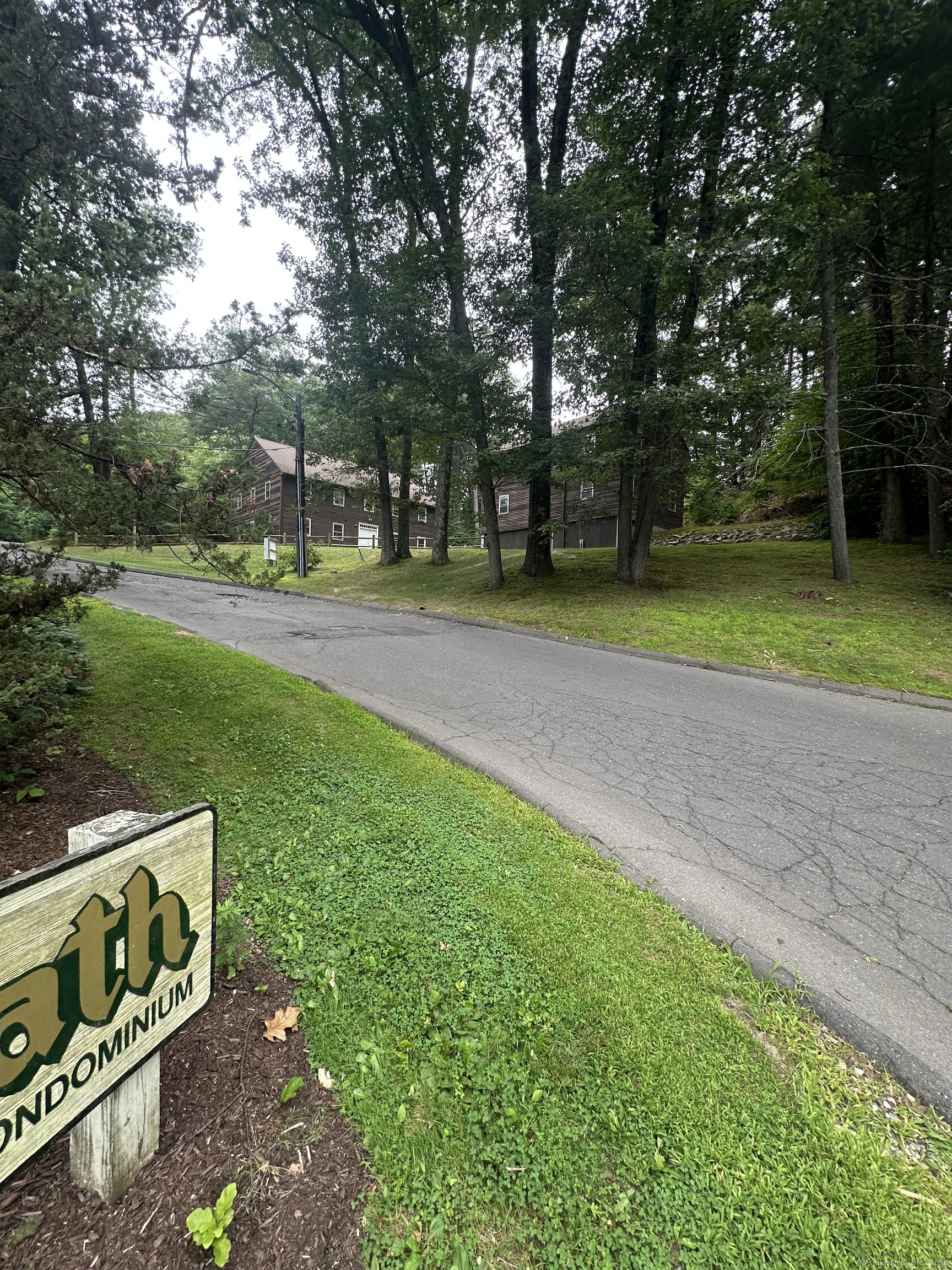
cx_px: 476
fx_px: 513
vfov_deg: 102.1
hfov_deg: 85.7
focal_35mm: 14
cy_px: 635
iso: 40
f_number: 2.2
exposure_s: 1/122
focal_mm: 2.22
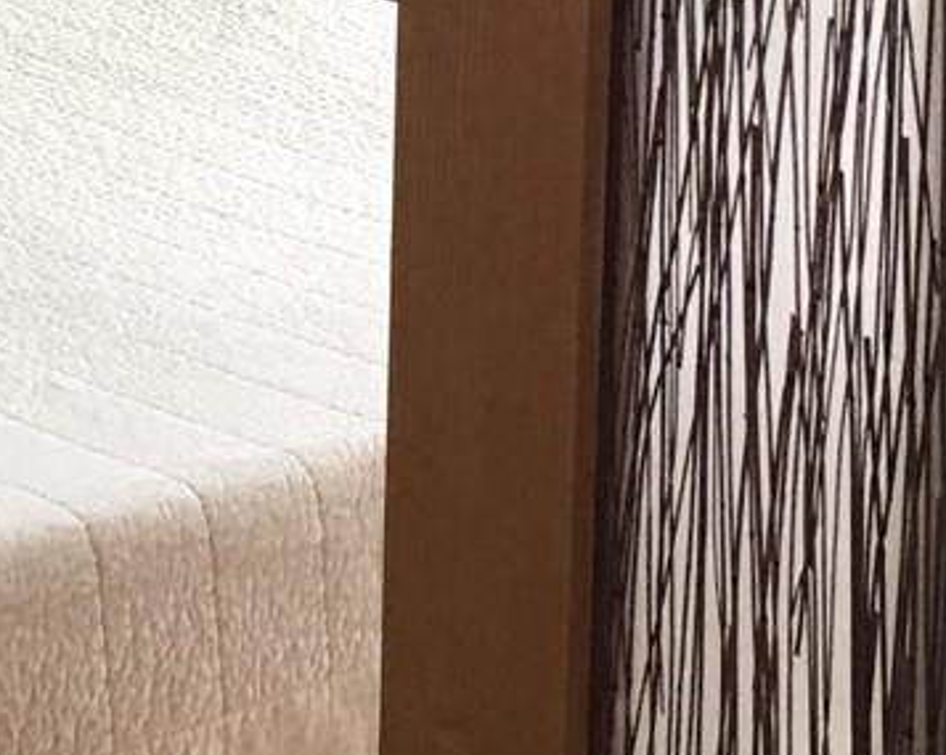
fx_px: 3553
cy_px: -328
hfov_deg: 14.7
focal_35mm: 127
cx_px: -183
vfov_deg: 11.7
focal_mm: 4.15
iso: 40
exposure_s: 1/30
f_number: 2.2
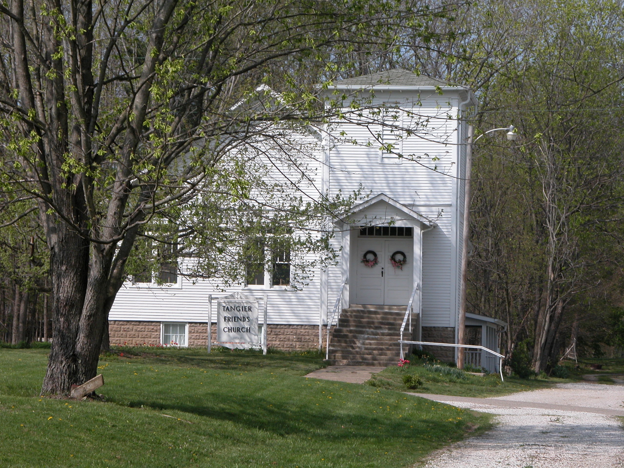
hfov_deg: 13.3
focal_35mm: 148
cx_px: 312
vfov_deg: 10.0
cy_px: 234
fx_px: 2668
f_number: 6.2
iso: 100
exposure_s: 1/483
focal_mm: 37.7
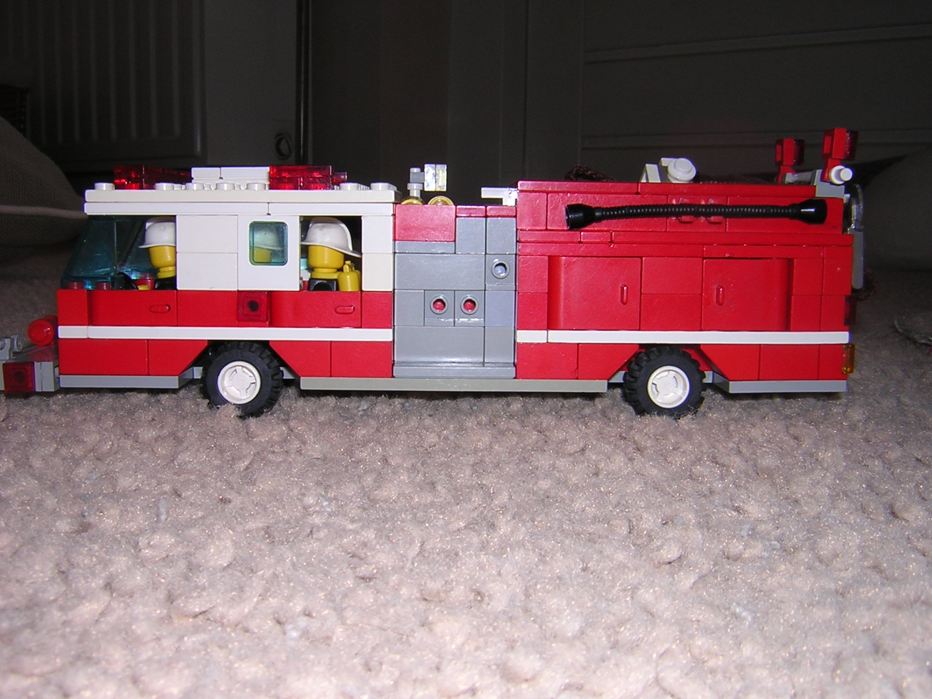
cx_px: 466
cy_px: 350
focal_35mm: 36
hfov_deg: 51.4
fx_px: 969
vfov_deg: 39.7
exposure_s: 1/60.1
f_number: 5.2
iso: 100
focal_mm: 4.7
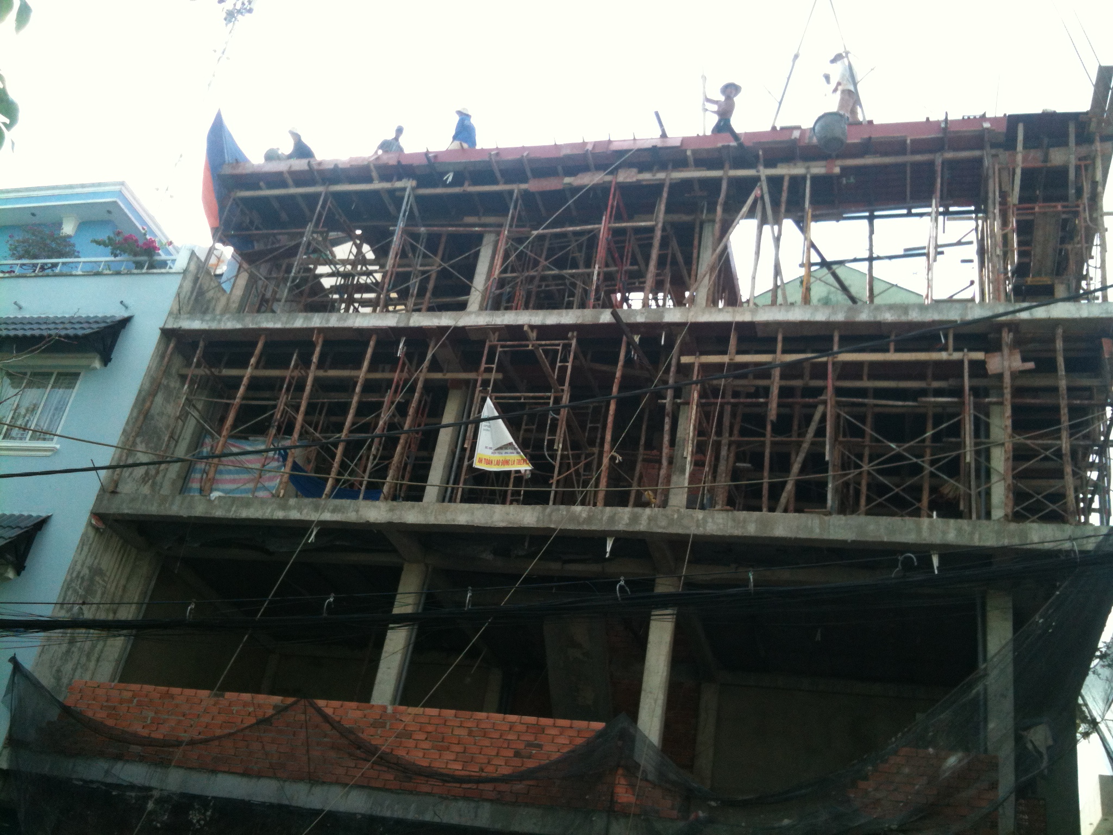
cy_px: 418
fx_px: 1125
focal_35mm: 35
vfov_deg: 40.7
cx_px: 556
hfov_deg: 52.6
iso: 64
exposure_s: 1/406
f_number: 2.8
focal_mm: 3.85
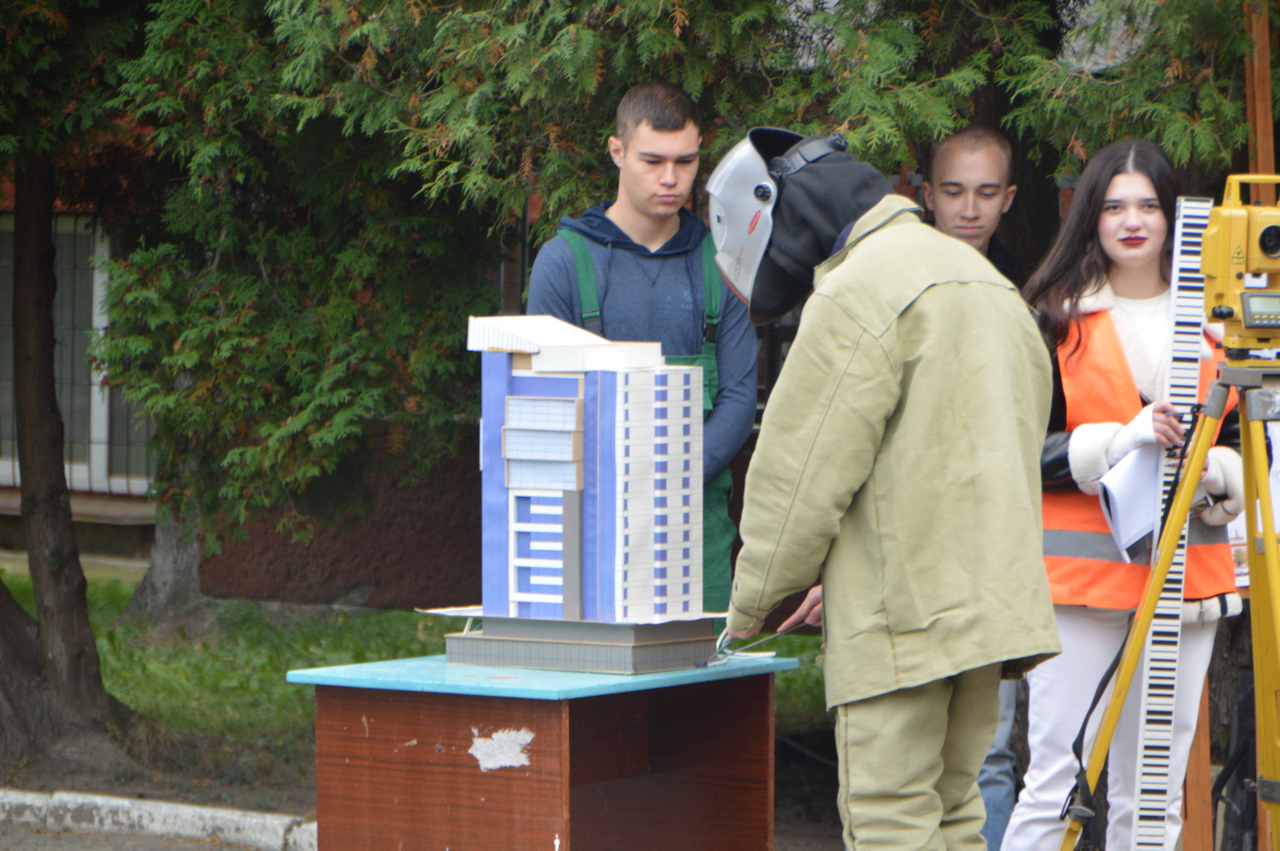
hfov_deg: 10.6
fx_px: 6927
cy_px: 426
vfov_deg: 7.0
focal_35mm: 195
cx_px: 640
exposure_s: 1/125
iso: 280
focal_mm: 130
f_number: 5.6
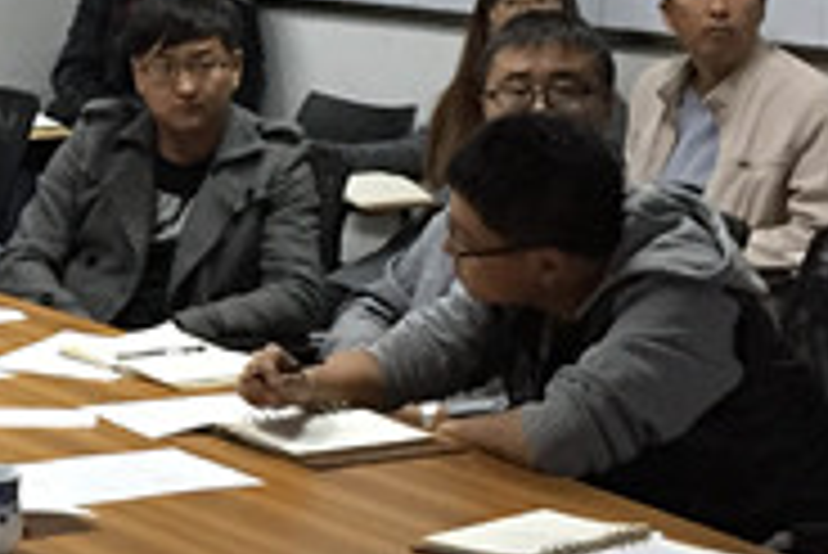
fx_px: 3015
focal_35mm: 131
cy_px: 90
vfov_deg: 10.4
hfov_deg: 14.6
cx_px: -414
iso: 160
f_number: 2.2
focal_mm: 4.15
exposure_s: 1/30
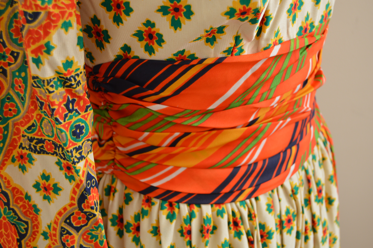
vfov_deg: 23.7
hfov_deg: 35.1
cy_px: 124
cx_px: 186
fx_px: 590
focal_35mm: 57
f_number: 5
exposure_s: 1/100
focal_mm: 38
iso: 200
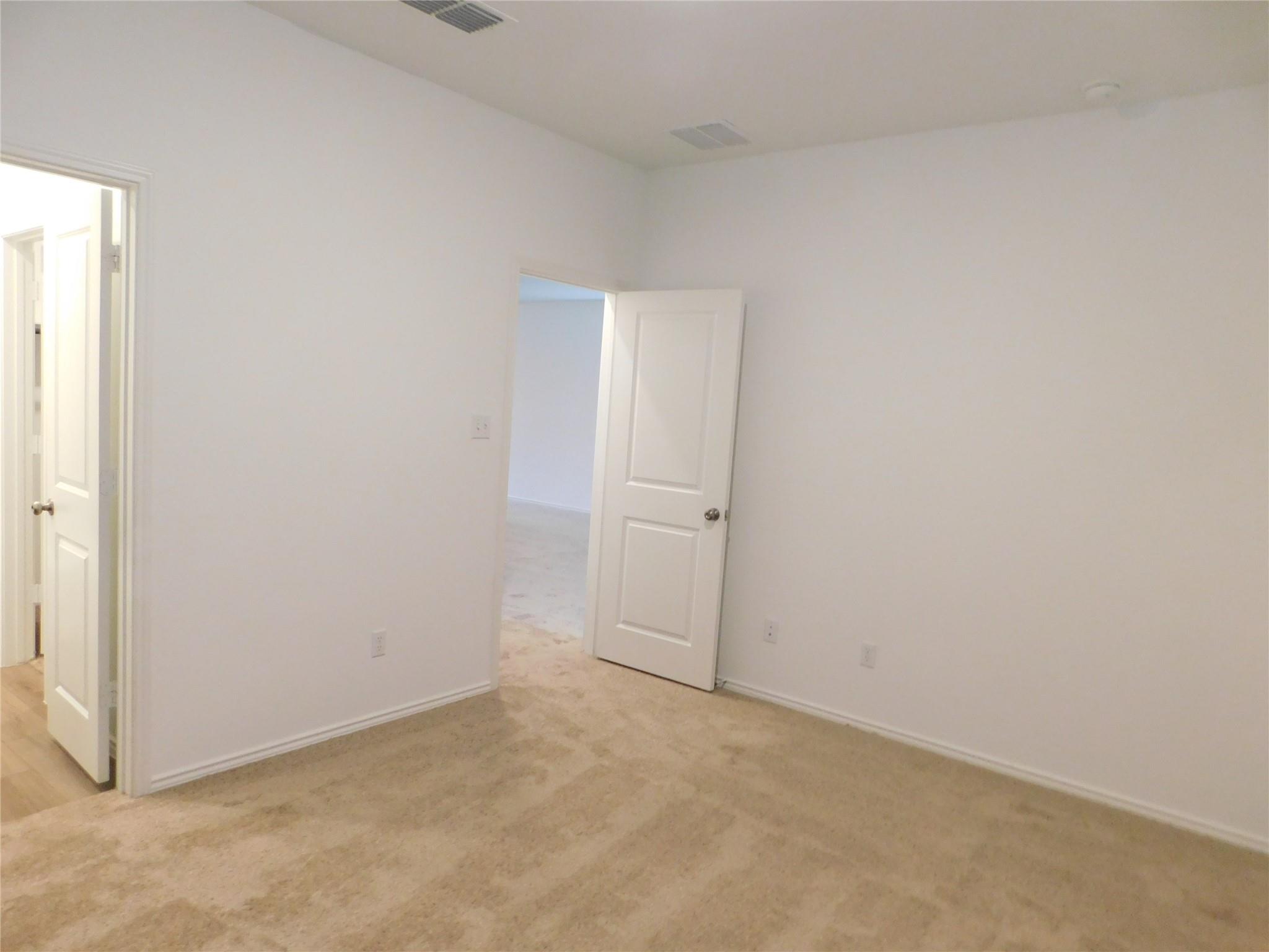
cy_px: 476
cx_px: 634
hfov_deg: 73.9
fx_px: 843
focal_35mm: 23
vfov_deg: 58.9
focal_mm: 4
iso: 400
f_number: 3
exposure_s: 1/20
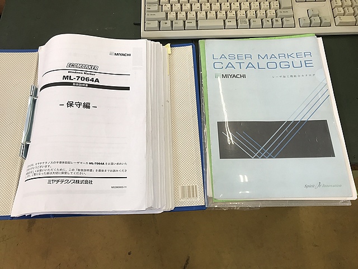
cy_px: 134
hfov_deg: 63.4
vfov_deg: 49.7
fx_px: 290
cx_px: 179
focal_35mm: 28
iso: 32
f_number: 1.8
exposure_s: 1/60
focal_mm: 3.99
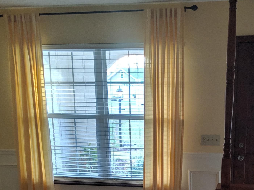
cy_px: 198
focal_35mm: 58
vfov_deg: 23.9
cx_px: 170
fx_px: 425
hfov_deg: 32.9
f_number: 1.8
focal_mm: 4.44
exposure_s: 1/30
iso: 65
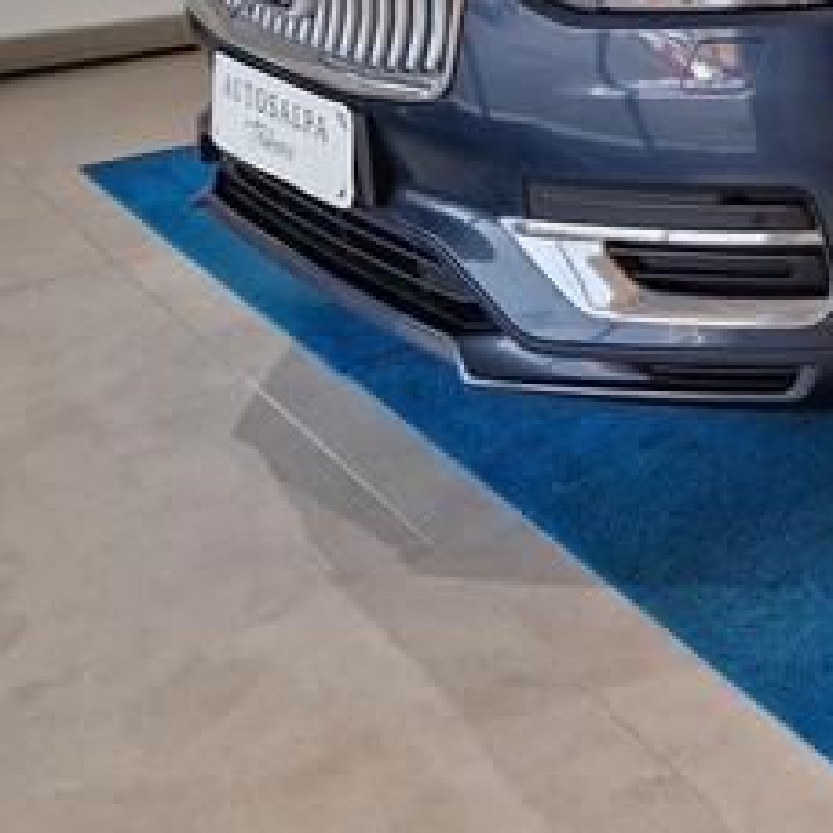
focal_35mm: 57
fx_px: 1552
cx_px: 1049
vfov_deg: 28.6
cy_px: 44
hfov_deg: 26.1
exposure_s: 1/180
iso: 100
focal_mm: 5.4
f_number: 1.8
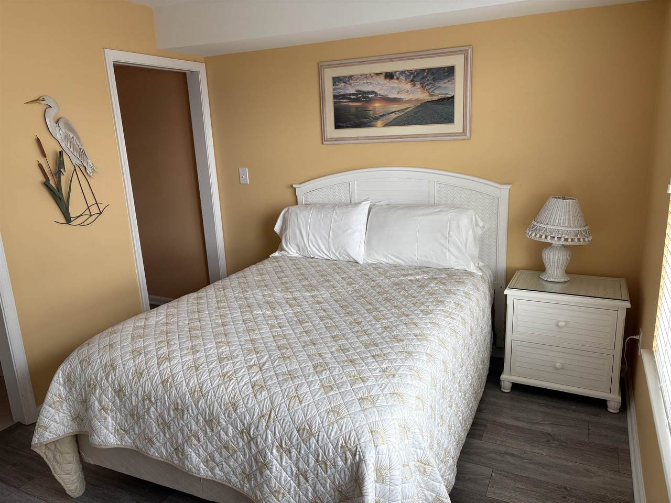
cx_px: 336
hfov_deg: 67.3
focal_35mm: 26
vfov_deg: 53.1
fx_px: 504
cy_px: 252
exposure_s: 1/122
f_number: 1.6
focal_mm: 5.96
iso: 64
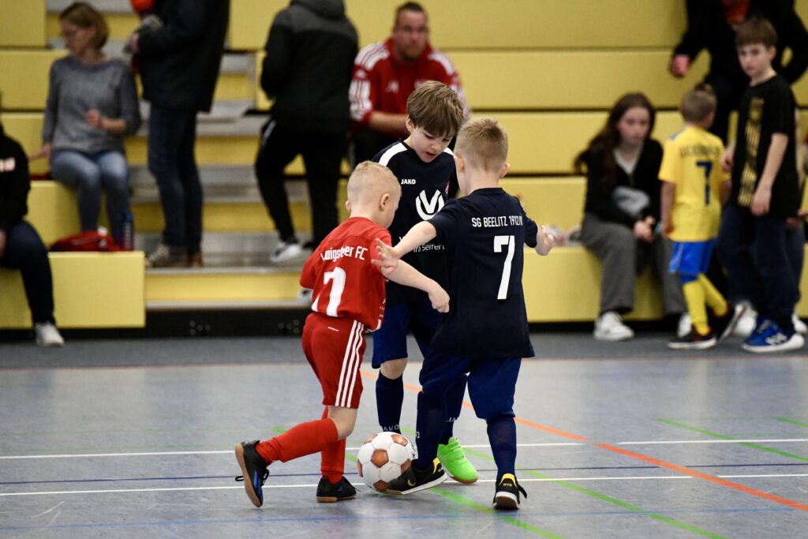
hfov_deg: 11.7
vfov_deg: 7.8
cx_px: 404
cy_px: 270
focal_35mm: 175
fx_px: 3928
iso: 8000
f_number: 2.8
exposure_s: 1/1250
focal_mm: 175
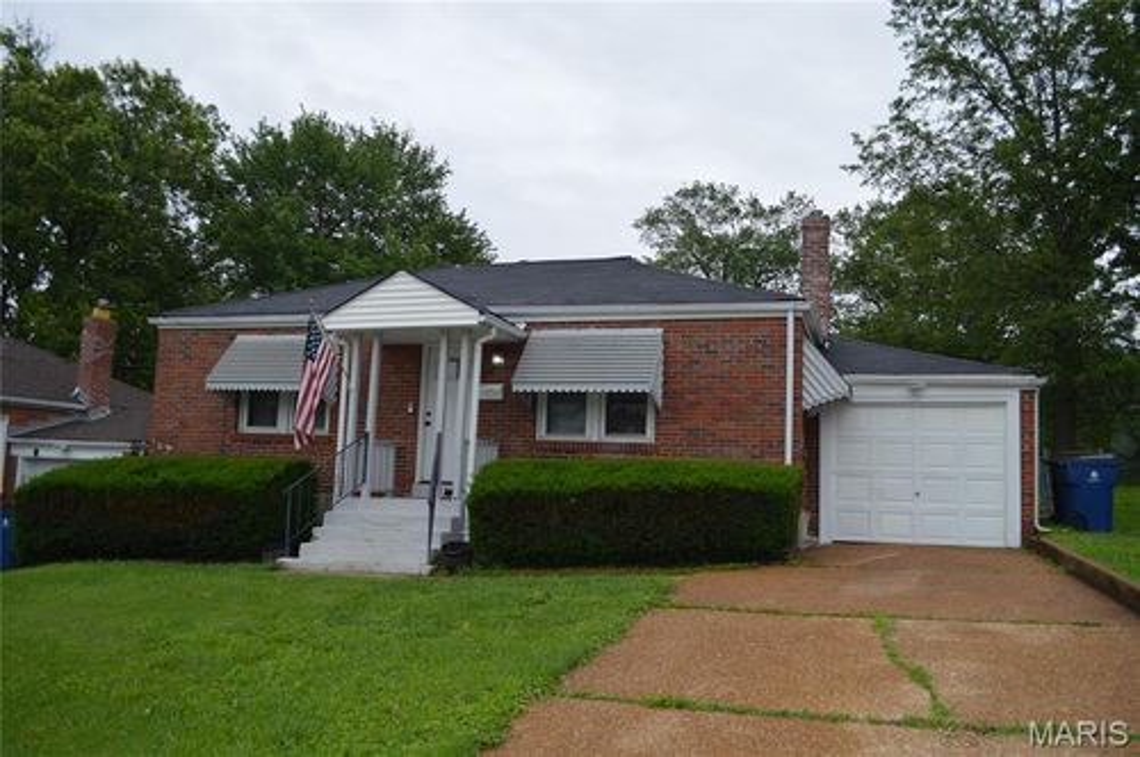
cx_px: 570
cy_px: 378
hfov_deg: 67.4
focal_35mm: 27
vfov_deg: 47.8
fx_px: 854
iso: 100
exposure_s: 1/160
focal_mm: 18
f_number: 4
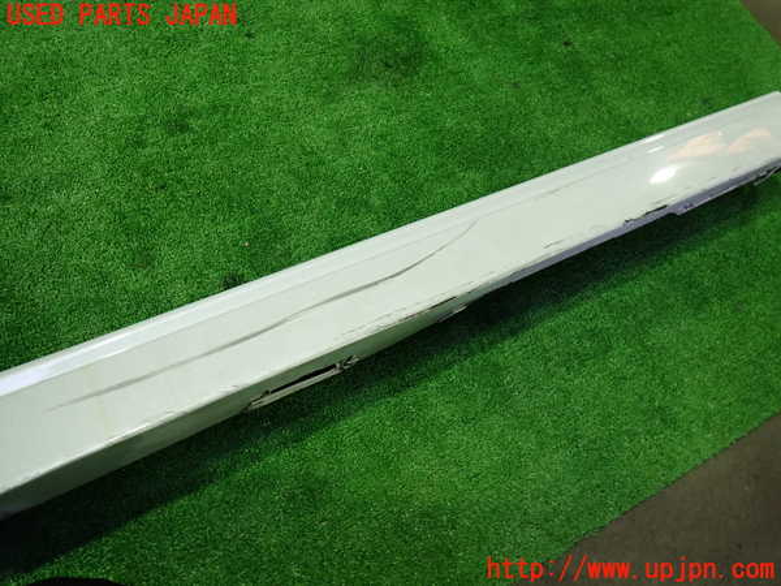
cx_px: 390
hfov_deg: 69.4
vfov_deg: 54.9
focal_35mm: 25
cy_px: 293
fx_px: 564
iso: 250
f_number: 2
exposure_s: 1/30
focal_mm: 4.5
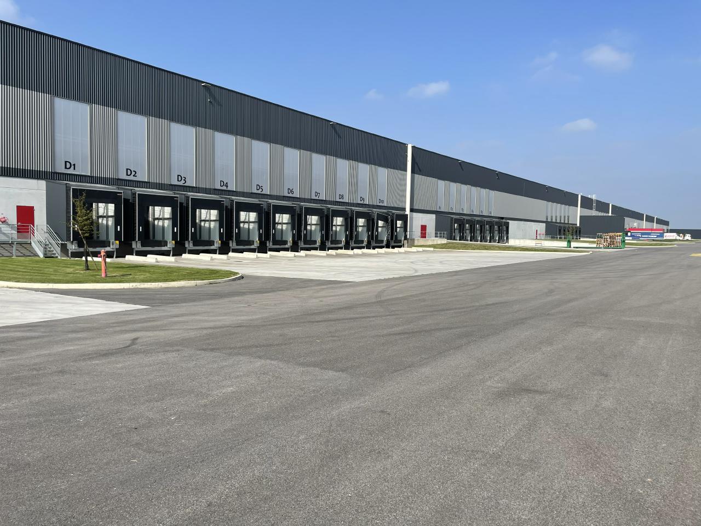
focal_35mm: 26
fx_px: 527
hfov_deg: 67.3
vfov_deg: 53.1
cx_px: 350
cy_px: 263
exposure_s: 1/4000
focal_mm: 4.2
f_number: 1.6
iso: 32
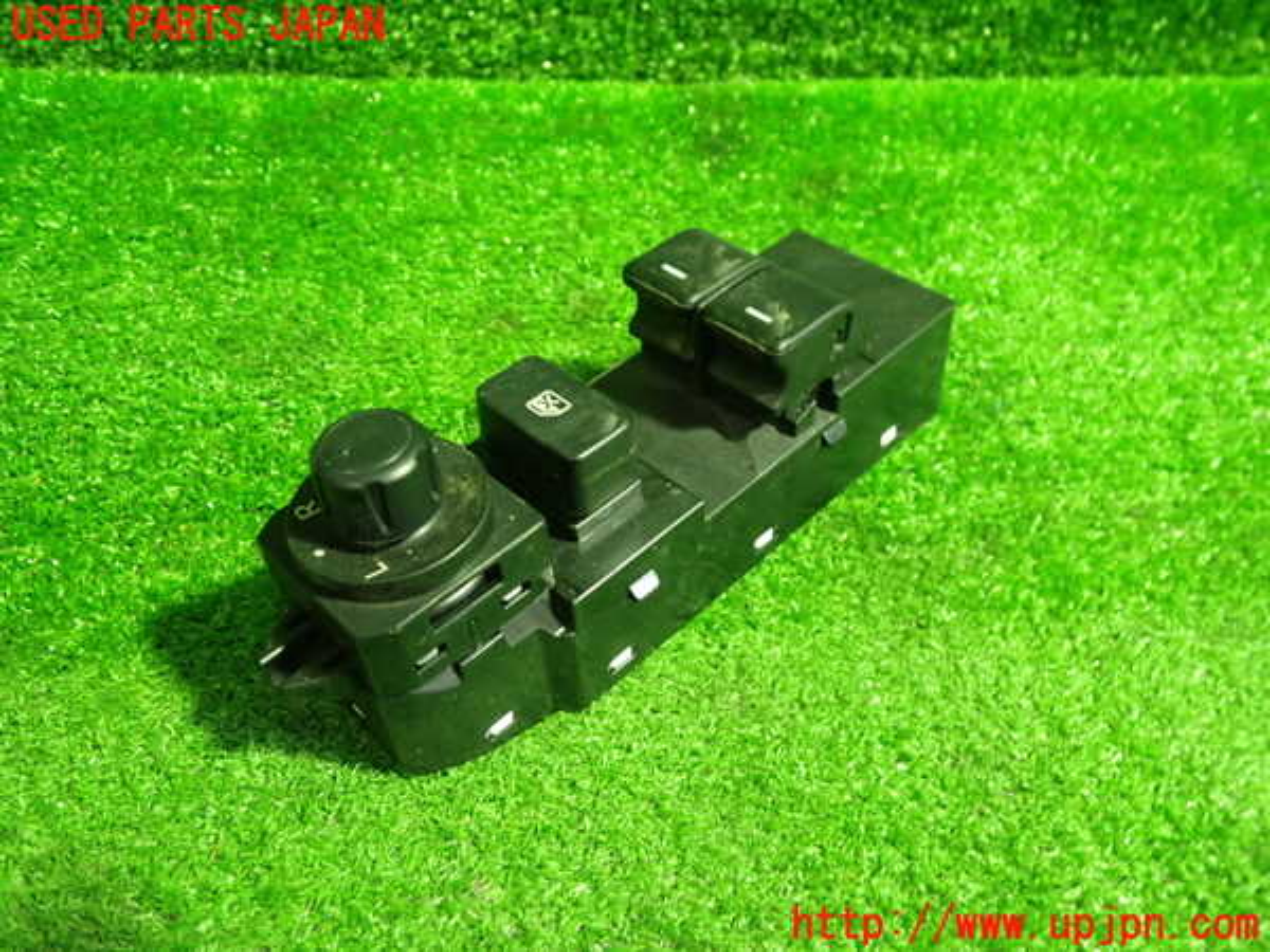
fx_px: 1101
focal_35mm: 30
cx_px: 635
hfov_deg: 60.0
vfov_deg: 46.8
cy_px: 476
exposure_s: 1/30
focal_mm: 5.4
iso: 640
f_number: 2.3
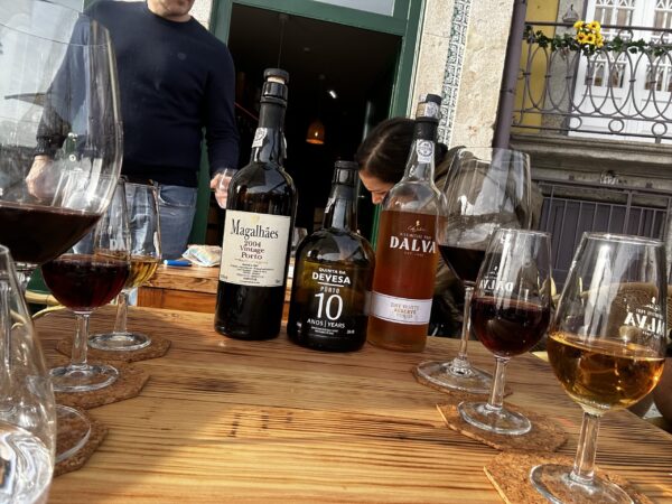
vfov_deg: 58.9
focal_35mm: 23
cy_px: 252
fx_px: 446
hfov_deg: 73.9
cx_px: 336
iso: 25
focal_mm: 2.69
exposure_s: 1/240
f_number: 1.9
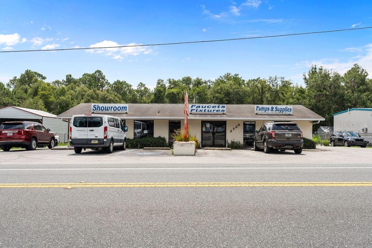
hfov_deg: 58.7
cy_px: 124
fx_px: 331
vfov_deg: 41.1
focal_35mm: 32
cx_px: 186
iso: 320
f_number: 8
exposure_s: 1/500
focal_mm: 32
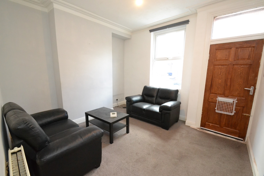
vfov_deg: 77.3
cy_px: 88
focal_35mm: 15
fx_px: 110
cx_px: 132
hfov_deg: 100.4
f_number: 9
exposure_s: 1/60
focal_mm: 10
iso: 3200
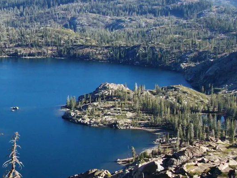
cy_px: 89
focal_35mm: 82
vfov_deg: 18.0
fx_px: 561
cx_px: 31
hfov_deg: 23.3
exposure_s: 1/623
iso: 80
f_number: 2.7
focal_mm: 6
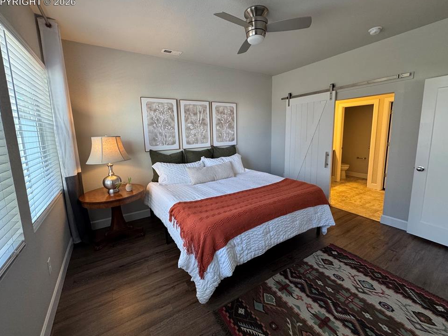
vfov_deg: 81.7
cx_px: 224
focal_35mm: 15
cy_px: 159
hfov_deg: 98.2
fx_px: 194
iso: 250
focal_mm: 2.22
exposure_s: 1/120
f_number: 2.2
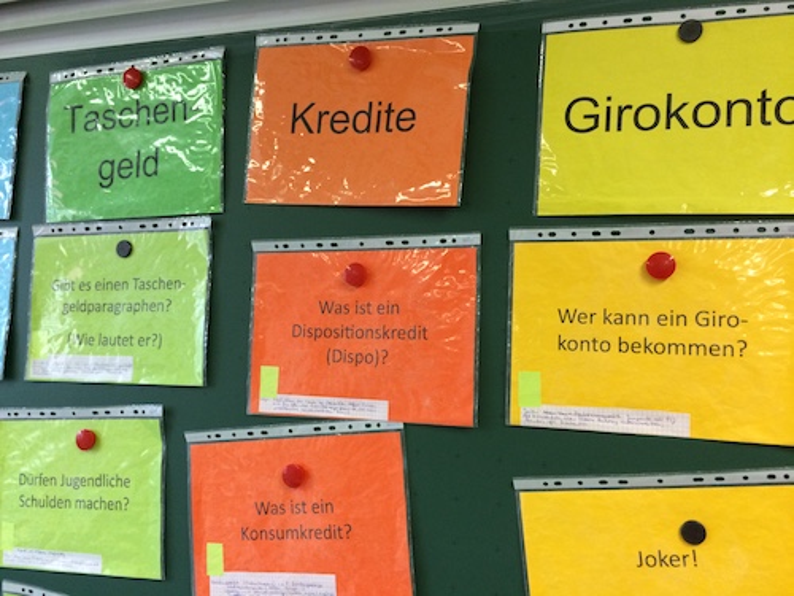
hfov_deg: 61.7
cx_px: 397
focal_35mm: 29
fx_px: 665
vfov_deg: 48.2
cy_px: 298
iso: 250
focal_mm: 4.15
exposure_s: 1/33
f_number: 2.2
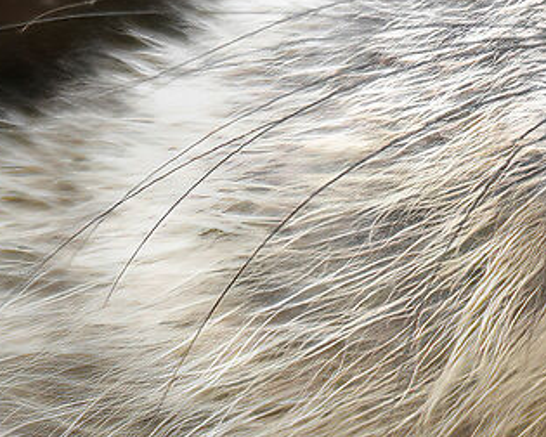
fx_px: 52034
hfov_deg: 0.6
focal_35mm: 3220
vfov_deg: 0.5
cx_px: 861
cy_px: 257
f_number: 5.6
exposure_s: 1/500
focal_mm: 300
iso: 5000
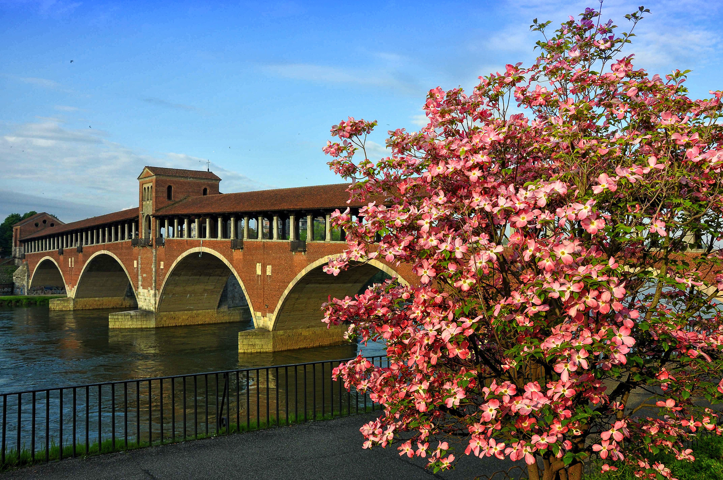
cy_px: 240
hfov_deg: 59.6
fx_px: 632
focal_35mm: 32
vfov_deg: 41.6
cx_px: 362
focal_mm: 21
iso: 250
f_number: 8
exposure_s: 1/250
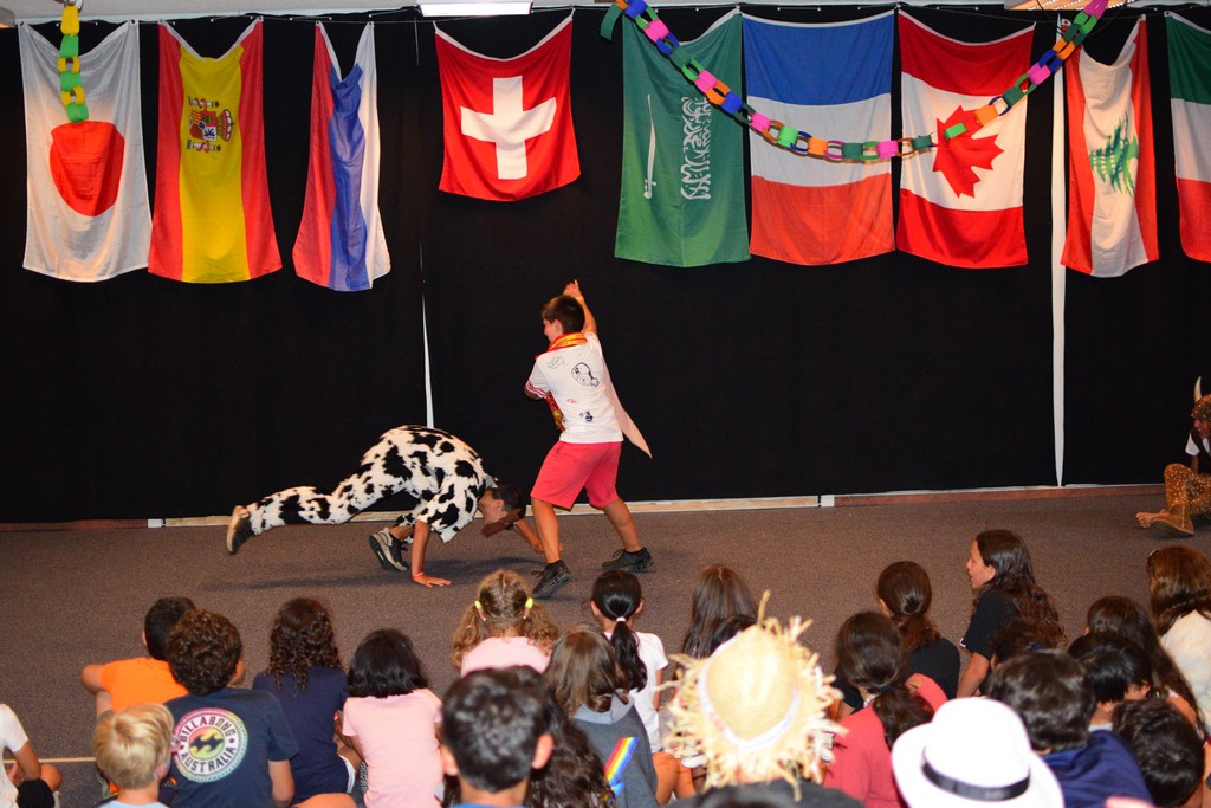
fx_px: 1766
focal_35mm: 52
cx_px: 606
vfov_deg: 25.8
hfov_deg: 37.8
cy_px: 404
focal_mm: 35
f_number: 1.8
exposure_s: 1/200
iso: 3200
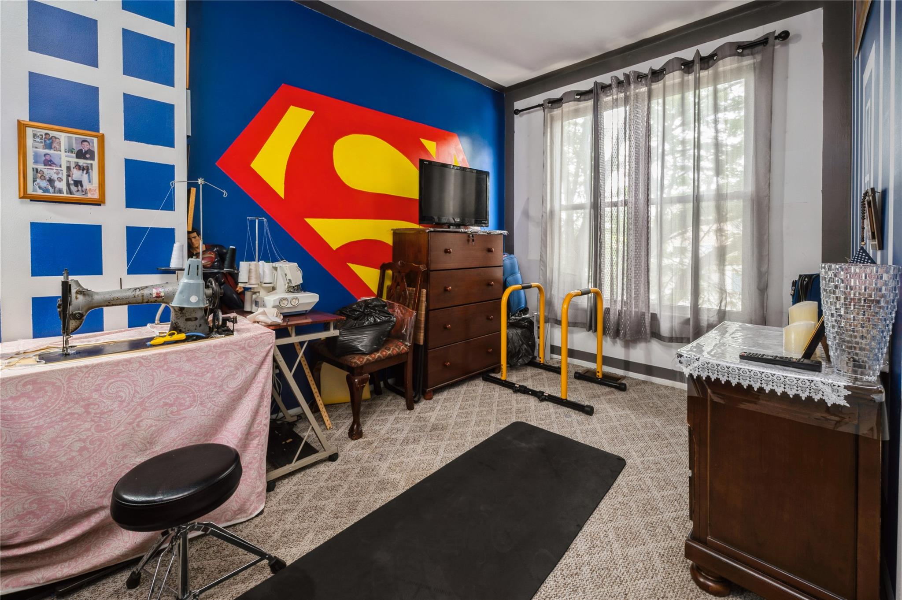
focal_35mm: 14
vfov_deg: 81.1
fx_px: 350
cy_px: 300
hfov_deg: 104.3
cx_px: 451
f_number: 11
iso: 200
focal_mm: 14
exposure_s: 1
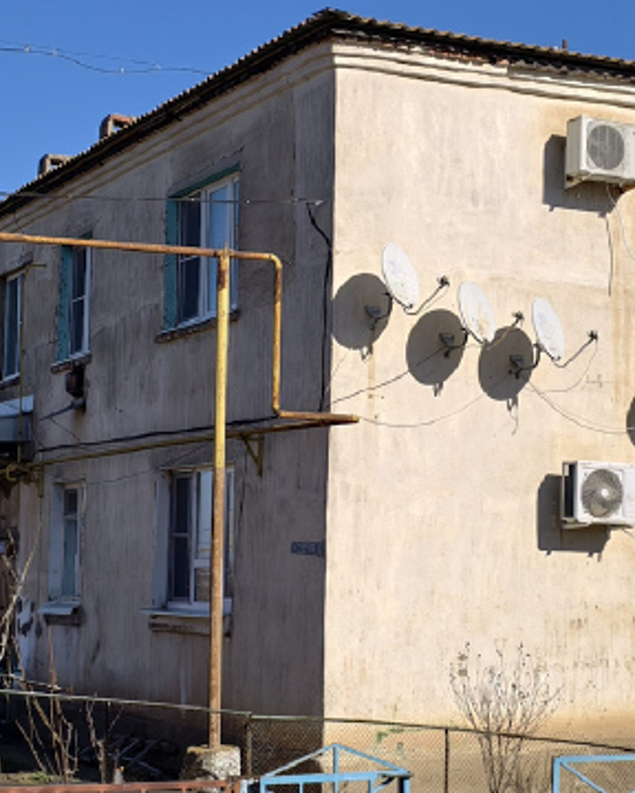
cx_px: 384
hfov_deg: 18.9
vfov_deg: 23.5
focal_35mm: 81
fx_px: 1903
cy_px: 334
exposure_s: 1/4525
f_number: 1.57
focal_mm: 6.54
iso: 72
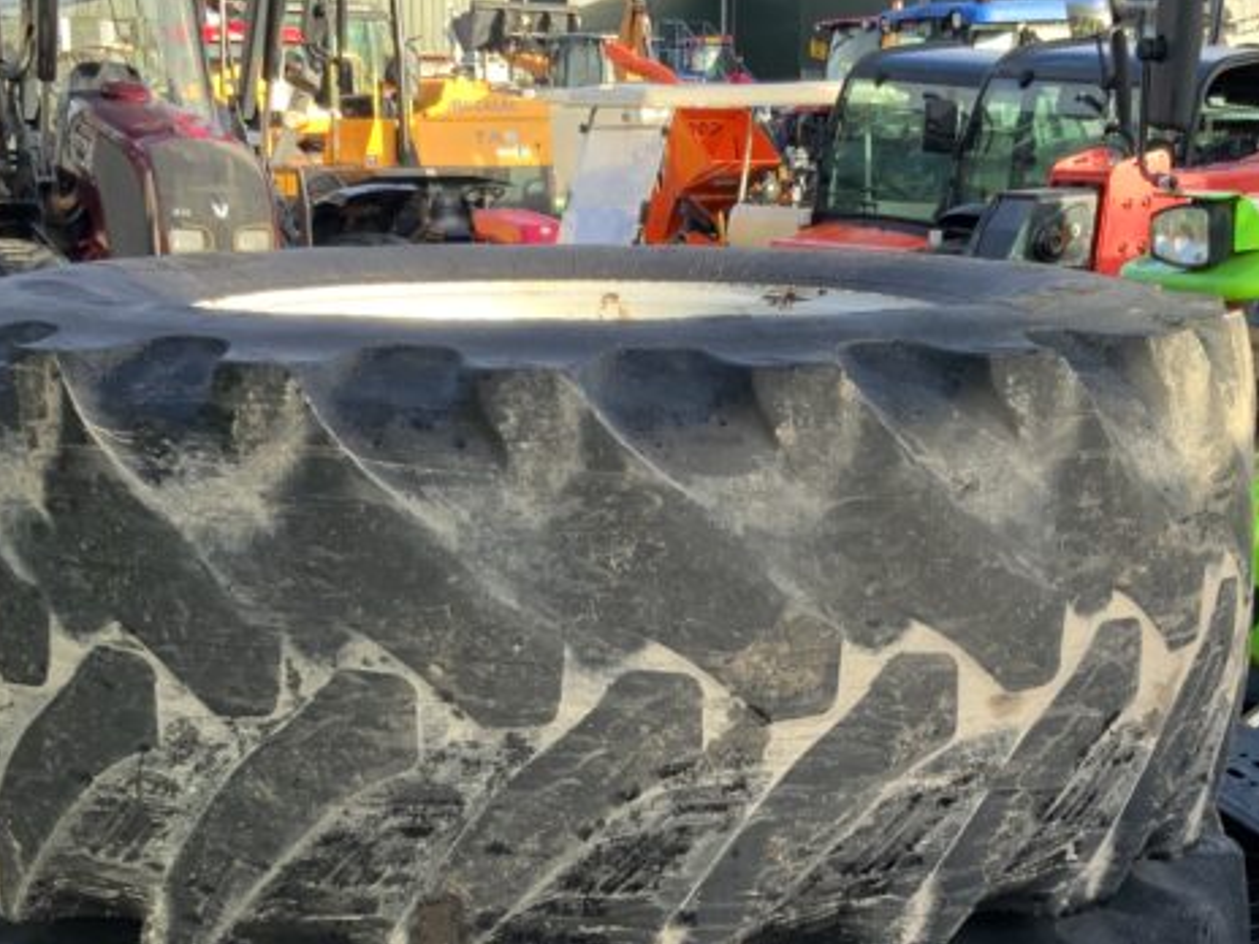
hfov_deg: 30.2
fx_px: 2328
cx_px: 708
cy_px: 860
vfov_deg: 22.3
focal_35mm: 64
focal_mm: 3
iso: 25
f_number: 1.8
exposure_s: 1/122
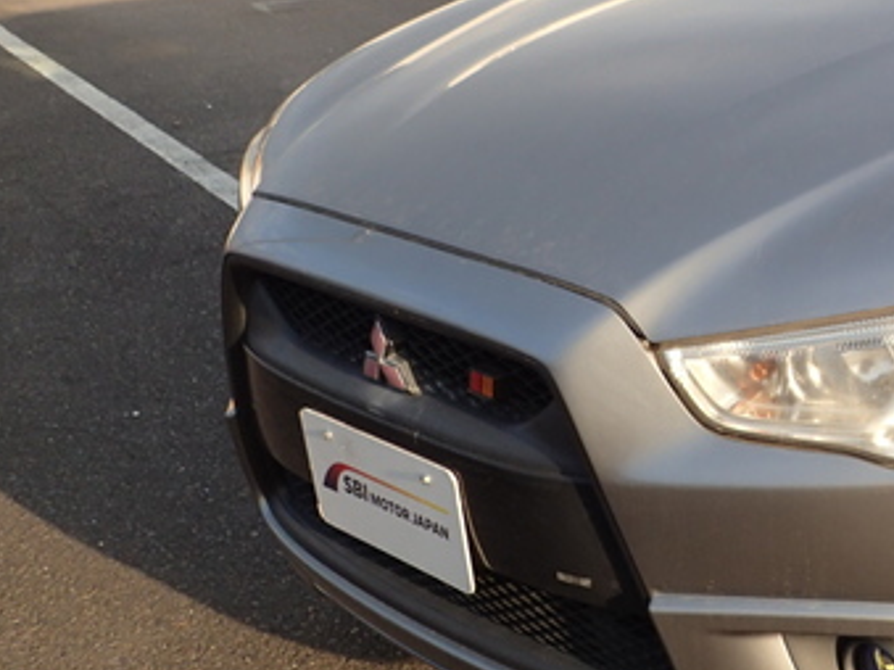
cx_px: 1026
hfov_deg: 29.0
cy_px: 274
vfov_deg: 24.8
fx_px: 1523
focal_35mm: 59
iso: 100
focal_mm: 4.5
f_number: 2.8
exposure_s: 1/320
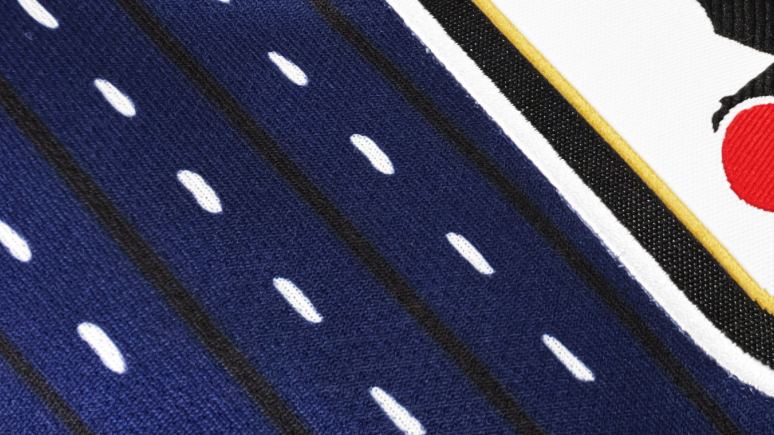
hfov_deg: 37.5
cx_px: 681
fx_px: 1067
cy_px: -3
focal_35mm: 52
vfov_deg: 22.2
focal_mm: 2.59
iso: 403
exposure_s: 1/100
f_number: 2.2
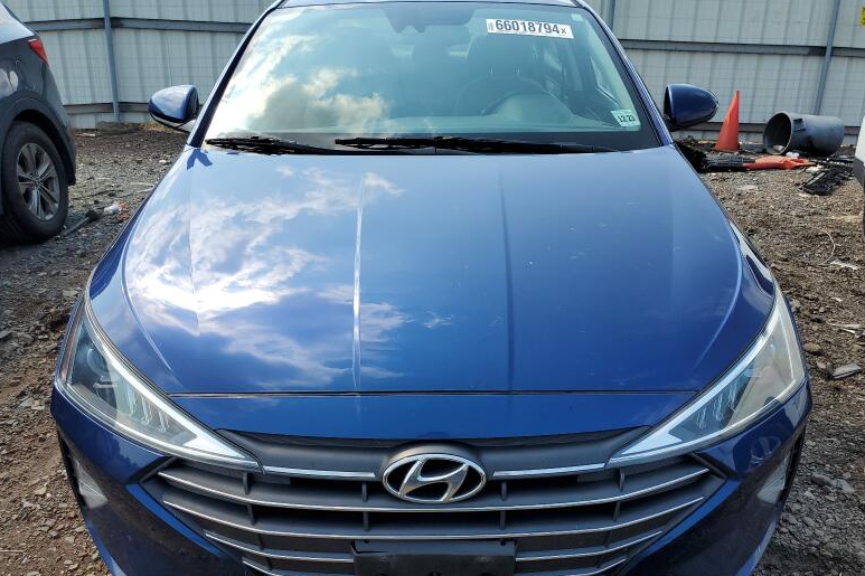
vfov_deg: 46.3
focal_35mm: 28
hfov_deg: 65.5
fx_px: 673
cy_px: 319
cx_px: 433
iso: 50
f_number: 1.5
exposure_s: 1/2000
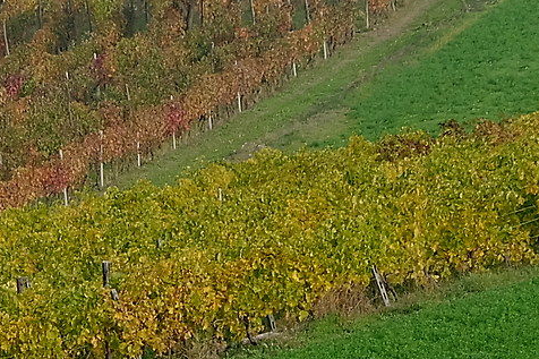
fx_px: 5657
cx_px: 212
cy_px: 506
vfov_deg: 3.6
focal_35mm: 378
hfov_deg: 5.5
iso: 200
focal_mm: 50
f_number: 8
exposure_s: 1/250
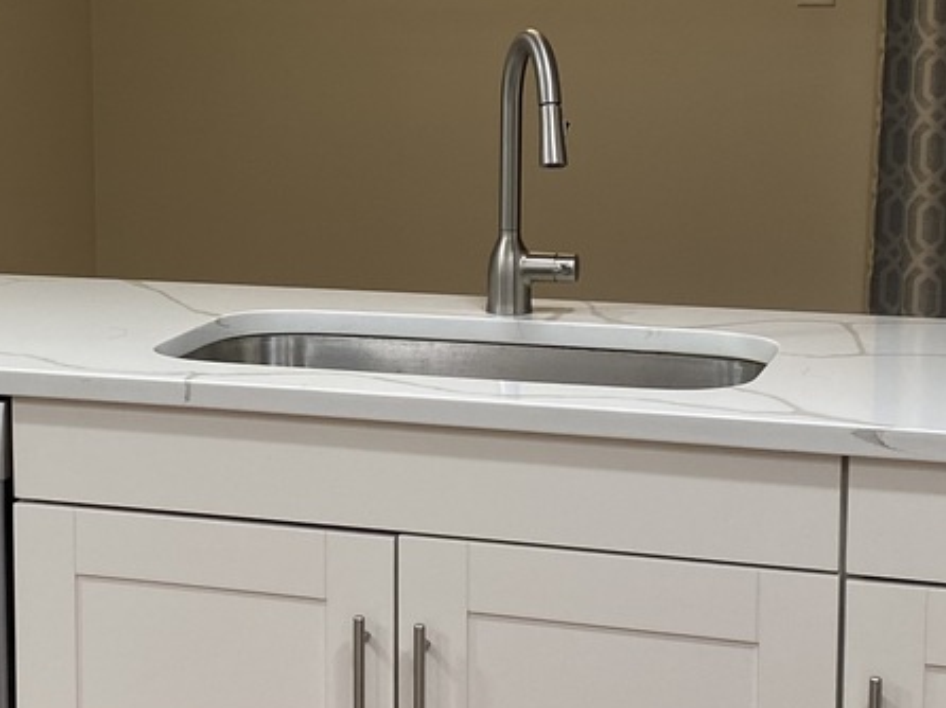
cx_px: 187
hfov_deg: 23.0
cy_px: 282
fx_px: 2294
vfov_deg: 17.5
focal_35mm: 84
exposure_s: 1/120
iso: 80
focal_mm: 4.25
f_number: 1.8
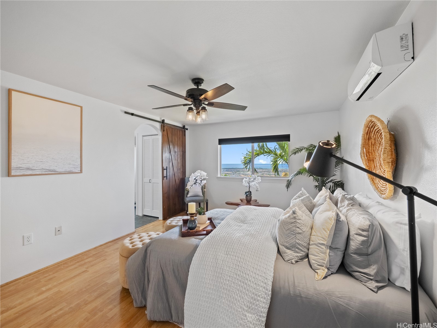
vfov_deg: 85.7
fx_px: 177
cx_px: 218
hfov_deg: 102.1
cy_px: 164
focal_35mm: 14
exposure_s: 1/2000
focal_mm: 7
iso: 400
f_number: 4
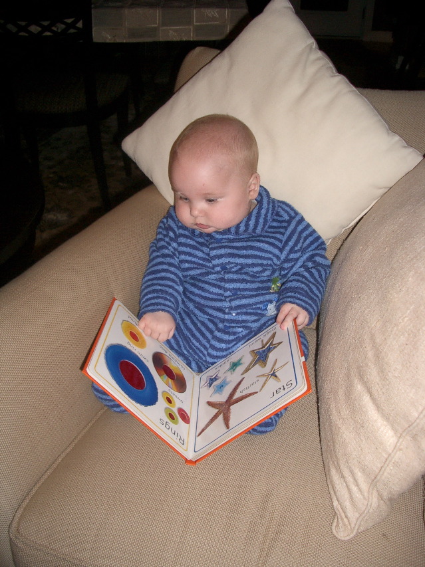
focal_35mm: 35
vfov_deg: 52.6
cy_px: 284
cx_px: 212
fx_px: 573
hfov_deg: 40.7
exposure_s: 1/40
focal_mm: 5.8
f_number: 2.6
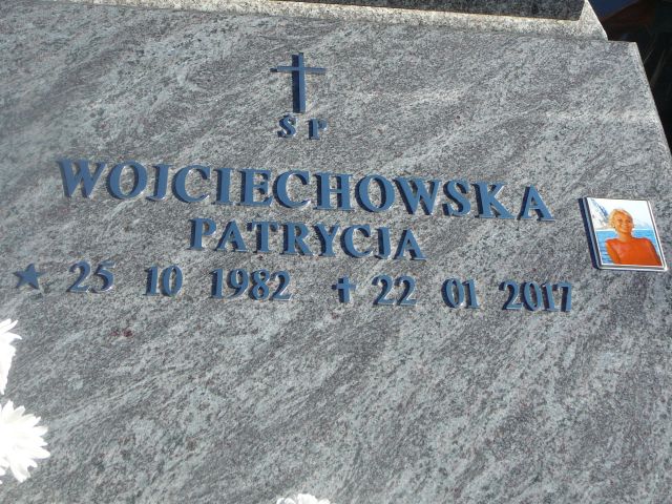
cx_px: 336
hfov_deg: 38.9
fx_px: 951
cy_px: 252
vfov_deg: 29.7
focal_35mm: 49
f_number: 3.4
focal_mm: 7.3
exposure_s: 1/640
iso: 80
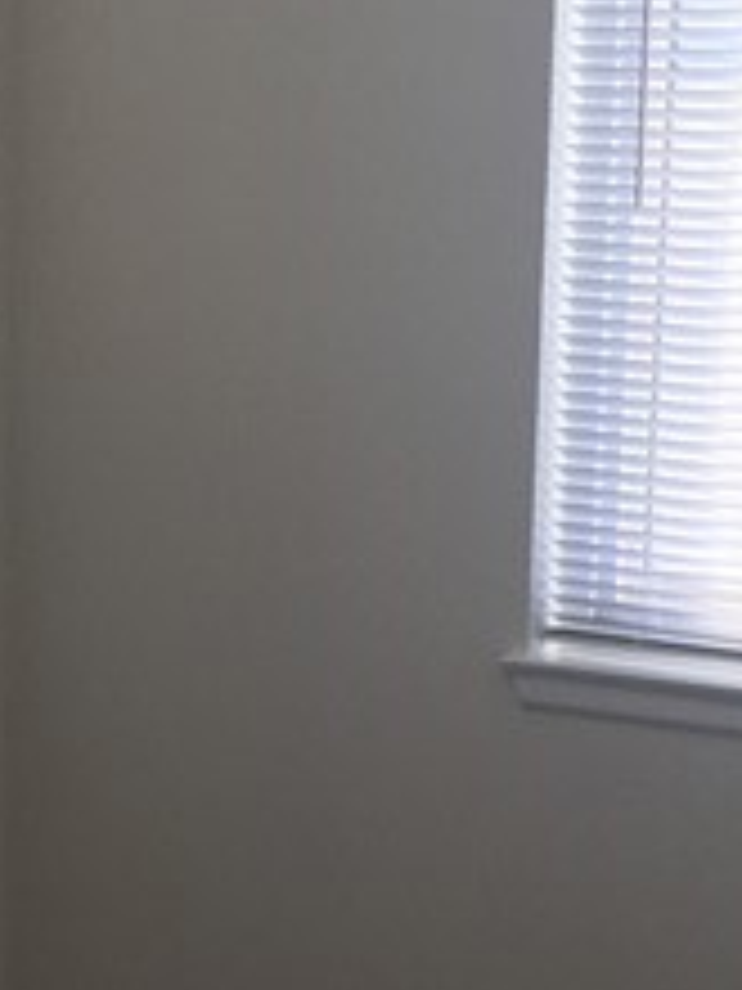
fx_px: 3858
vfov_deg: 14.3
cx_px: -103
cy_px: 1026
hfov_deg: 10.8
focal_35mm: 135
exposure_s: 1/60
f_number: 2.2
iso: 25
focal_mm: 4.15
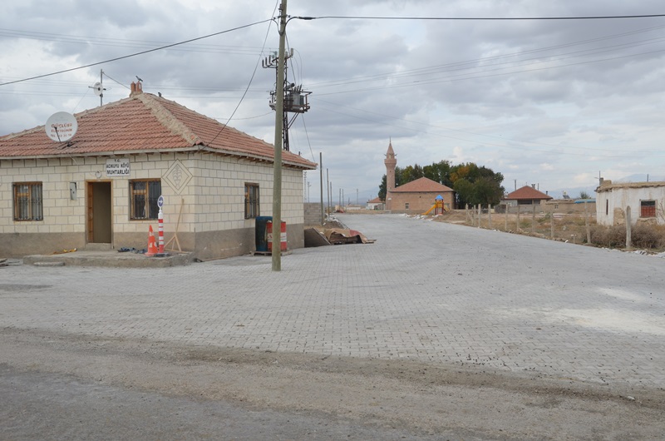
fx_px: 664
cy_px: 220
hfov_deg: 53.2
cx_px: 332
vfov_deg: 36.7
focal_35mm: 36
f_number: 9
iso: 400
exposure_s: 1/320
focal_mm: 24
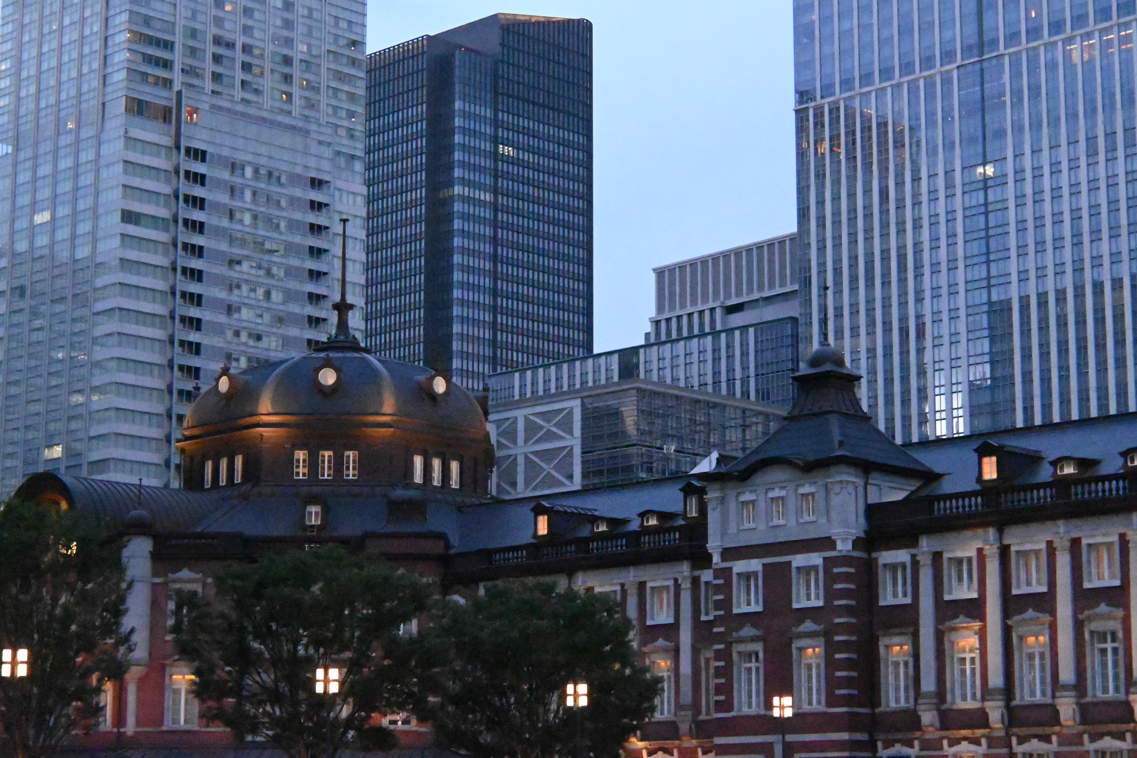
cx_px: 568
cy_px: 379
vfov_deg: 18.2
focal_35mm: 75
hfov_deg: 27.0
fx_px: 2369
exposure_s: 1/500
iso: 51200
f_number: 8
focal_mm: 50
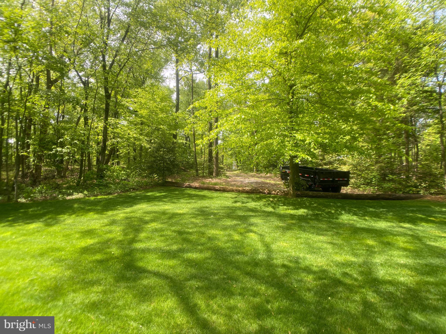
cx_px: 223
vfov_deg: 53.1
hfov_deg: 67.3
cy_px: 167
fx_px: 335
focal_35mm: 26
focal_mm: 4.25
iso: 32
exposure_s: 1/647
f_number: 1.8
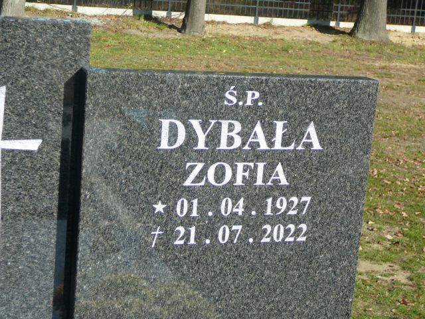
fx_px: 945
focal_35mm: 77
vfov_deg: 19.1
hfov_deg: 25.3
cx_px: 212
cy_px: 160
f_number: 3.7
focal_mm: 11.5
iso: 80
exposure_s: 1/400
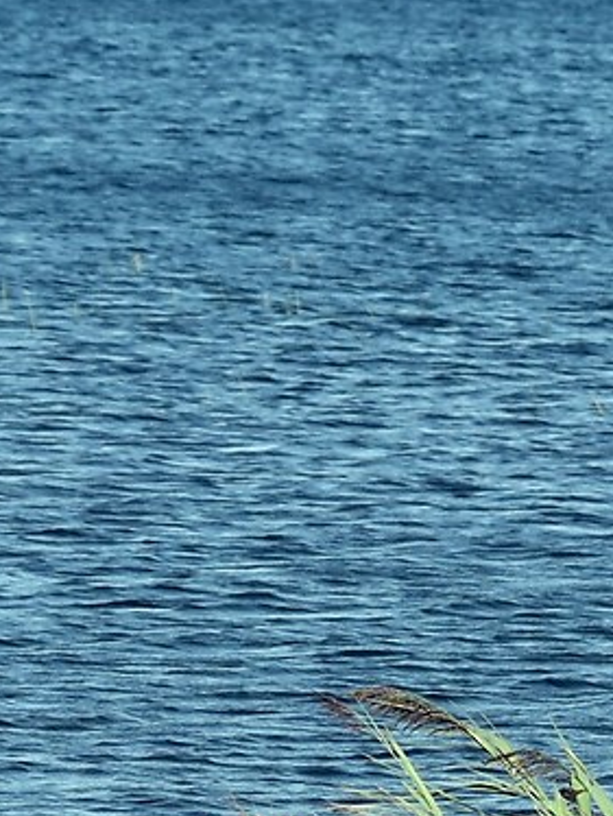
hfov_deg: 2.3
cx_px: 1145
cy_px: 323
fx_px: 15259
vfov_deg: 3.1
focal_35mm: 647
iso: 200
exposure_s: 1/800
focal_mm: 70
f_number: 7.1
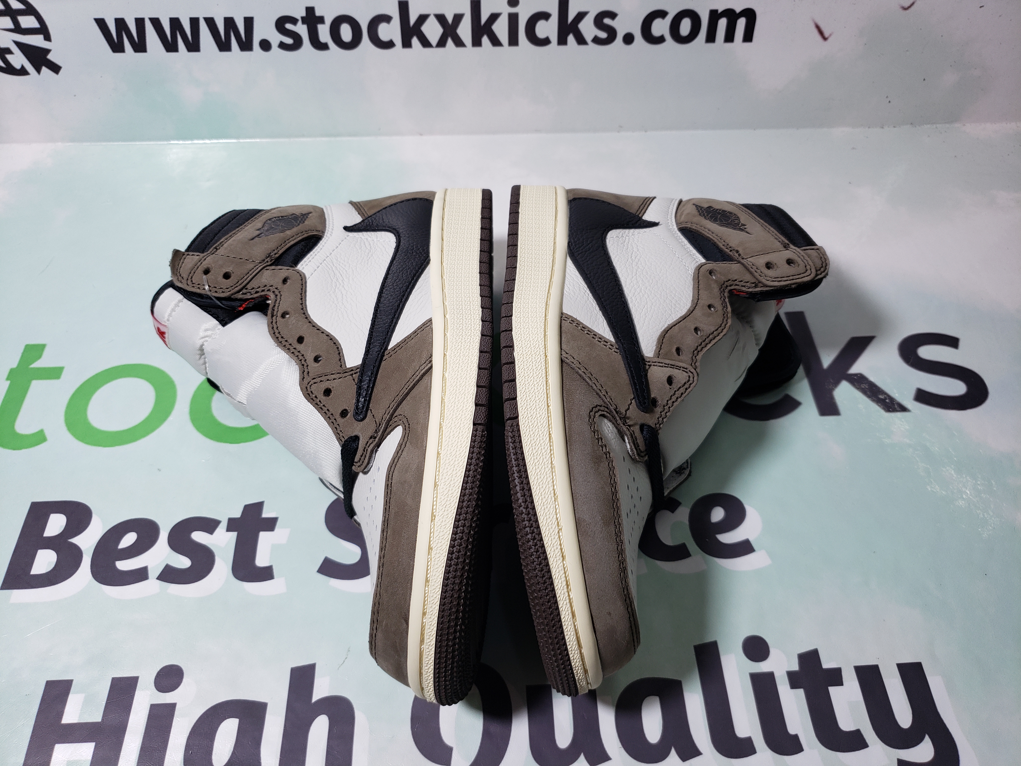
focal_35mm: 26
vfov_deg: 53.1
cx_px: 510
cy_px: 383
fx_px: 767
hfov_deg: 67.3
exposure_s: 1/419
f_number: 1.5
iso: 50
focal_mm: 4.3
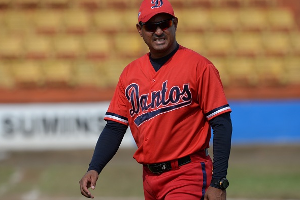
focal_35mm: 474
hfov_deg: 4.3
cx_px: 152
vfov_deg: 2.9
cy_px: 101
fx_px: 3950
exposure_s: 1/1600
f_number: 5
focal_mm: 400
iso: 200
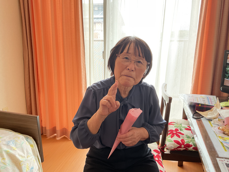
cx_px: 114
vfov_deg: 48.2
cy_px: 86
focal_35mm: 29
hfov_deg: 61.7
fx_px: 192
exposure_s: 1/60
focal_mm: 3
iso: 50
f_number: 1.8
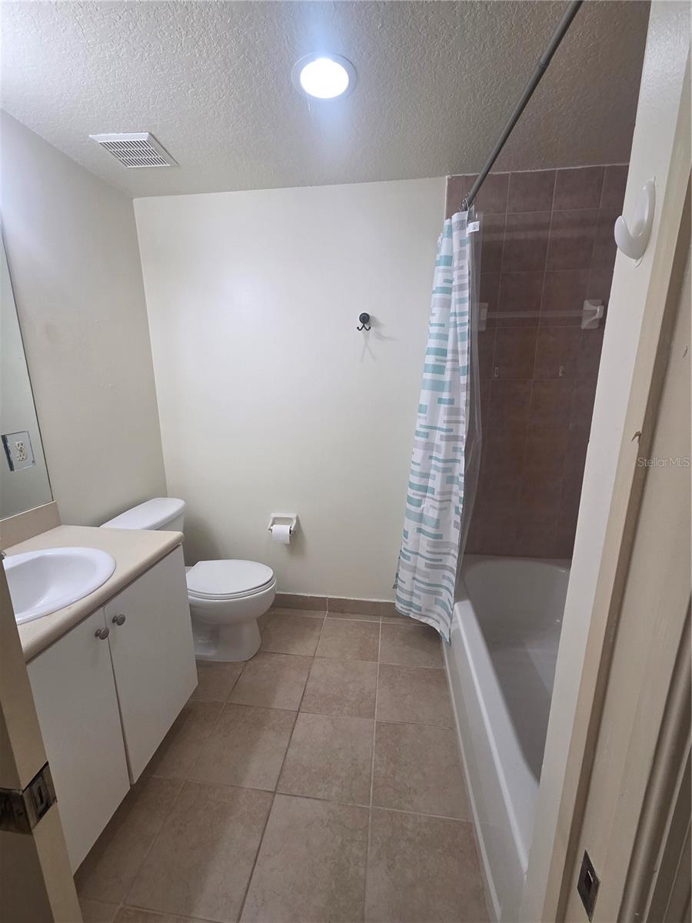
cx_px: 346
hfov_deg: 89.9
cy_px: 462
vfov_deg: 106.2
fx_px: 347
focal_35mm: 13
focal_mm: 2.2
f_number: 2.2
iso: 160
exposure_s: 1/120
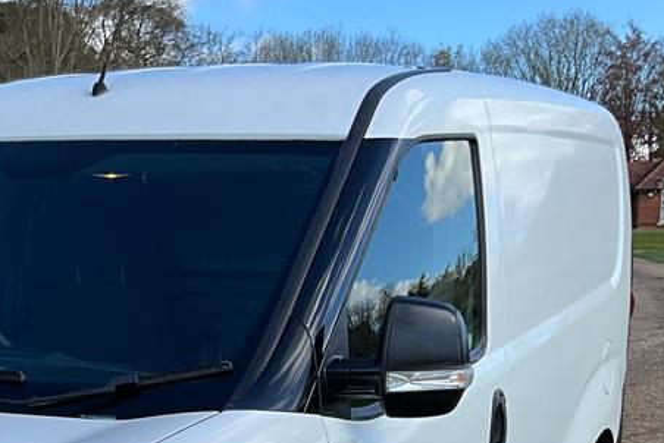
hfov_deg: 24.6
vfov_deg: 16.3
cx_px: 69
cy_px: 562
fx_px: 1476
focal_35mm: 80
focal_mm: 3
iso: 25
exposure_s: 1/962
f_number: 1.8
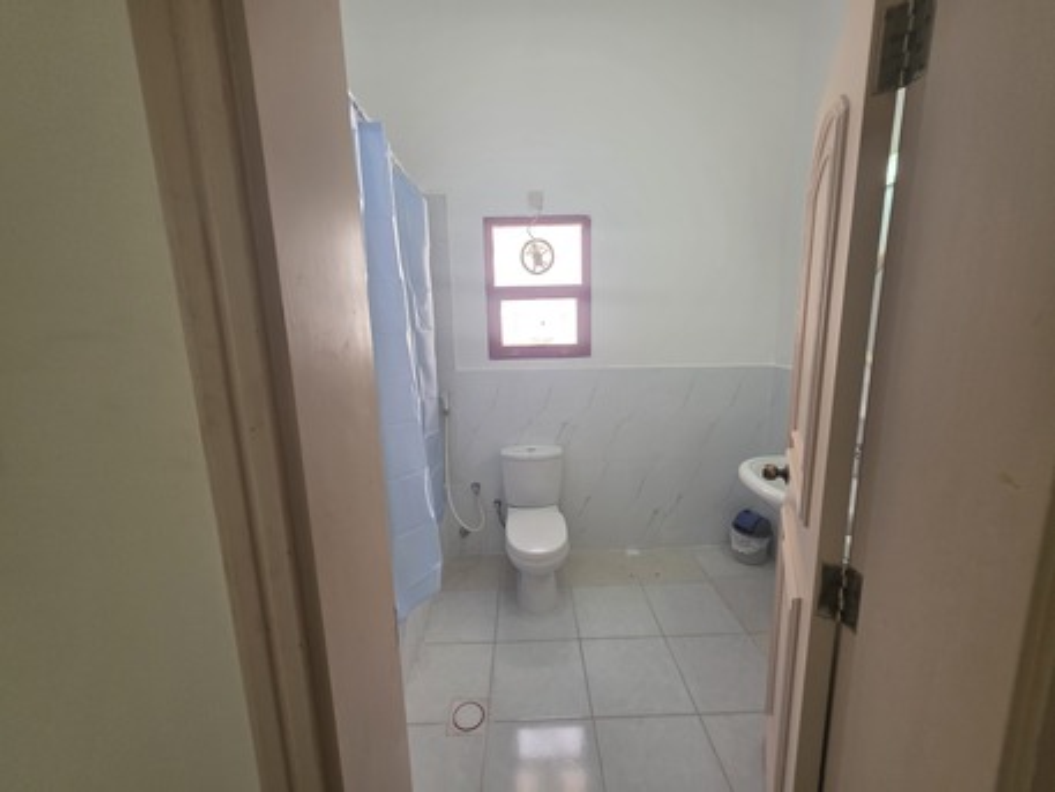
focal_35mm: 13
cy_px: 396
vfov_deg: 89.9
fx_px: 396
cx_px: 528
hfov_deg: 106.2
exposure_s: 1/100
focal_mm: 2.2
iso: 125
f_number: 1.9
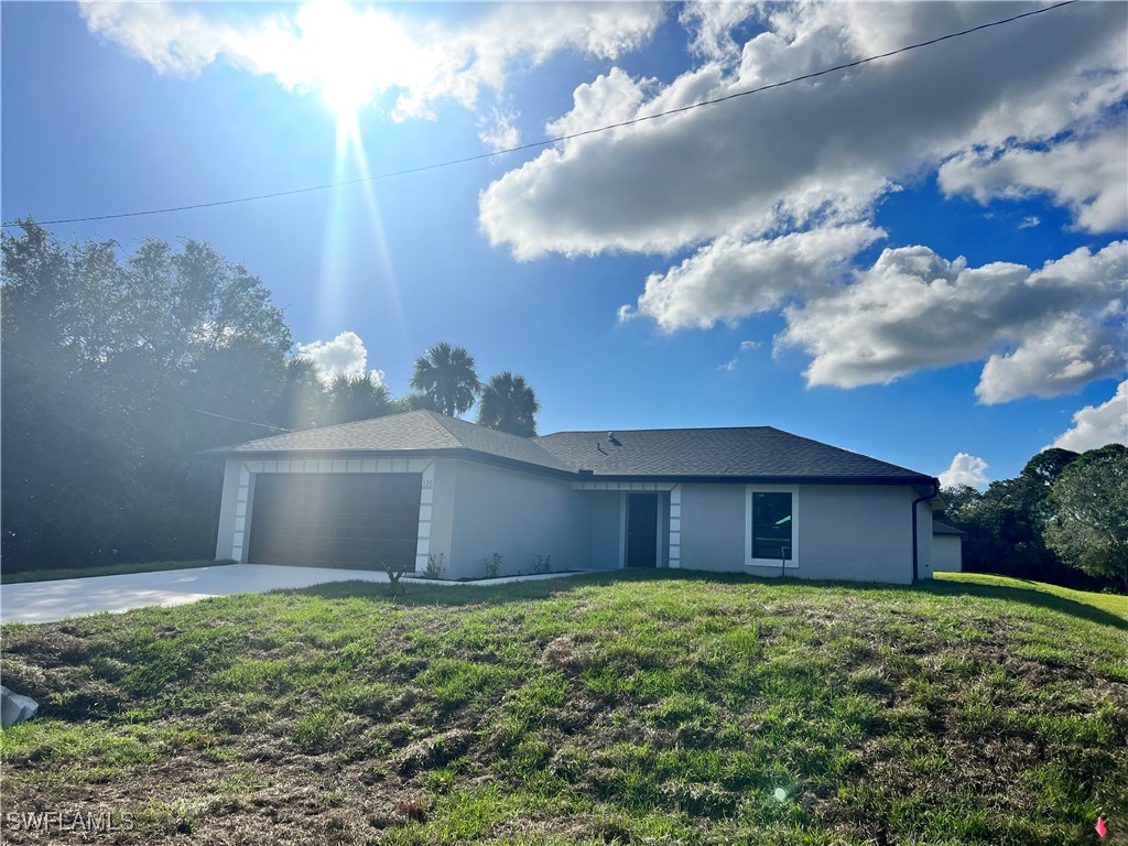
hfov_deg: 67.3
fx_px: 847
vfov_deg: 53.1
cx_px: 564
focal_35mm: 26
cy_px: 423
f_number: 1.5
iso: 50
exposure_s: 1/12658
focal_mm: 5.7
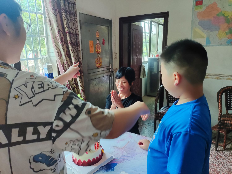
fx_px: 168
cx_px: 116
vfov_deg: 54.9
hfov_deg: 69.4
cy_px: 87
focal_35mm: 25
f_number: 1.79
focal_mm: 4.71
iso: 135
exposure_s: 1/100
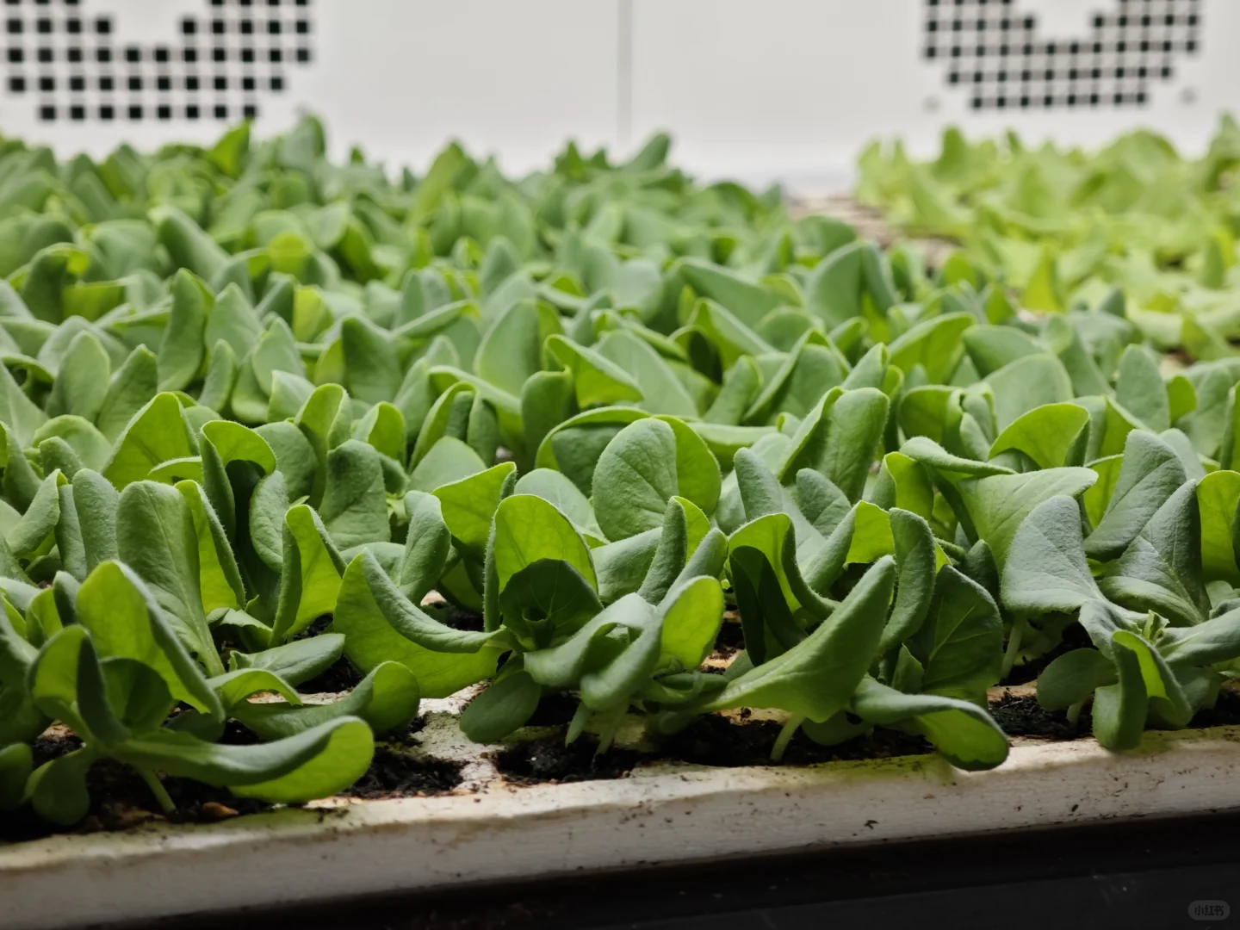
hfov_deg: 26.0
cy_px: 465
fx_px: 2687
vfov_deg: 19.6
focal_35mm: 75
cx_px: 620
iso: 50
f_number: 2
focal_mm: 9
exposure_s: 1/354
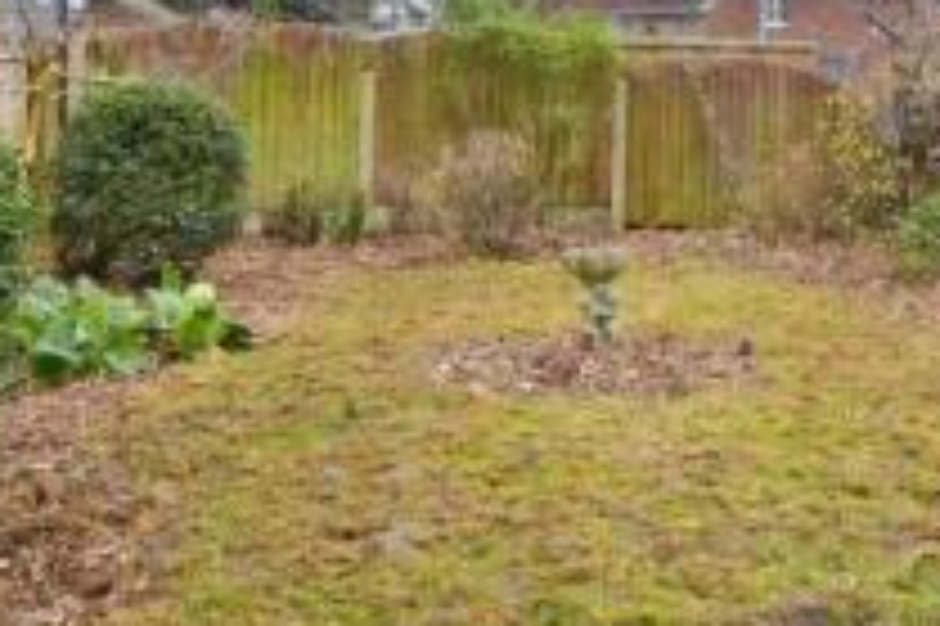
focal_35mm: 47
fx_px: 1226
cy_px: 79
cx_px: 861
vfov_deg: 27.7
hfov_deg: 38.8
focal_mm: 10
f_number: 8
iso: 50
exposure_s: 1/8
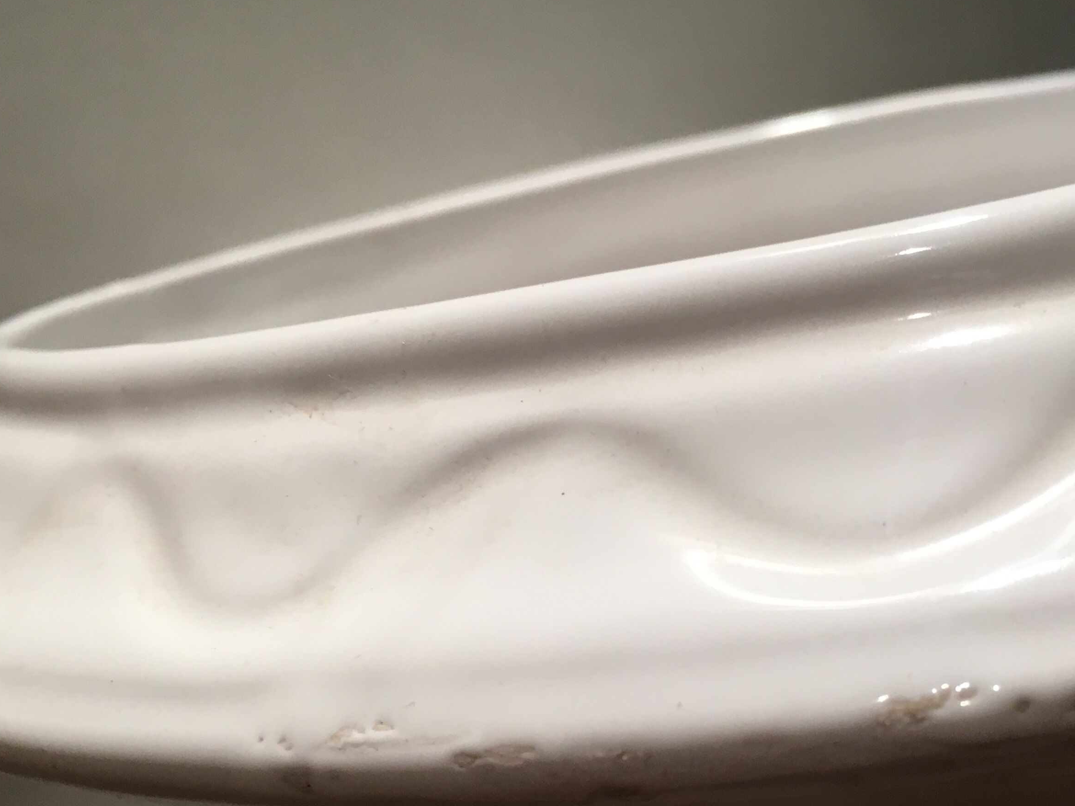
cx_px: 722
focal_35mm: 50
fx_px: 1553
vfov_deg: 28.6
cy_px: 622
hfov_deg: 37.7
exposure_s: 1/33
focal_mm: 4.15
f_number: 2.2
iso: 40
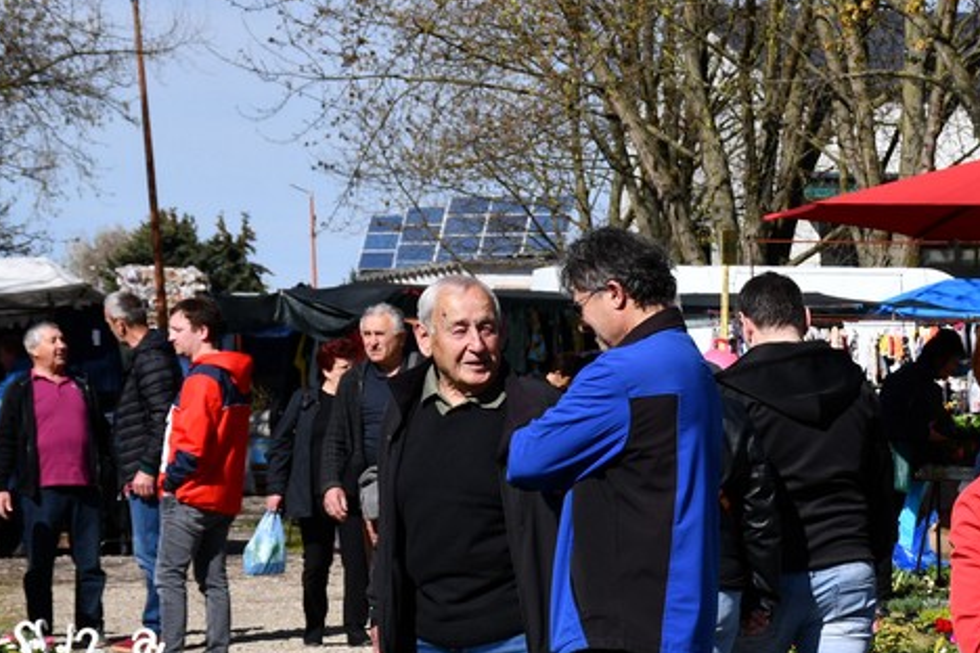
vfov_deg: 8.4
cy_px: 547
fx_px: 4464
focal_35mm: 164
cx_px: 1060
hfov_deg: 12.3
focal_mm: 50
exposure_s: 1/320
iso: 100
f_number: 9
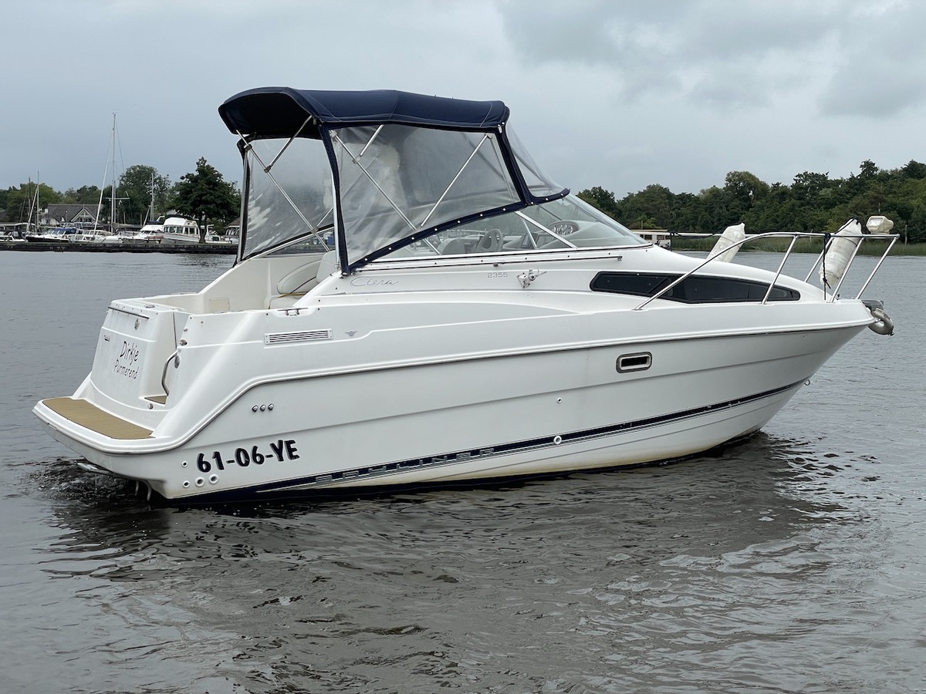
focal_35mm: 52
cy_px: 347
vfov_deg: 28.0
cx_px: 463
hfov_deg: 36.8
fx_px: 1391
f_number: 2
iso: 25
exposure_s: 1/1845
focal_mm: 6
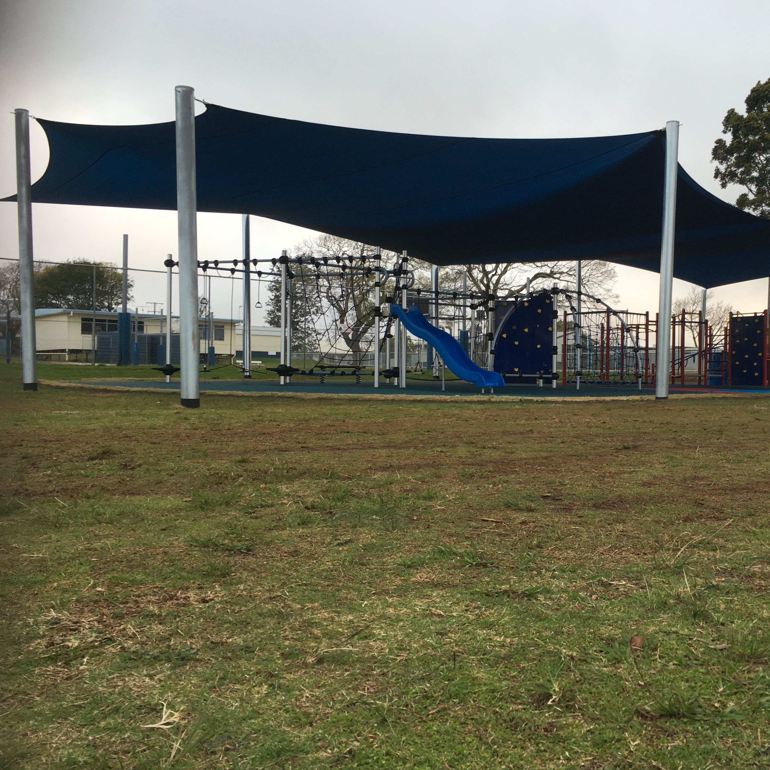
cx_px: 515
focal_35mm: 35
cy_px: 385
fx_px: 881
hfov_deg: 46.5
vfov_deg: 47.2
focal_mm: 4.15
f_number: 2.2
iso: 32
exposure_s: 1/100
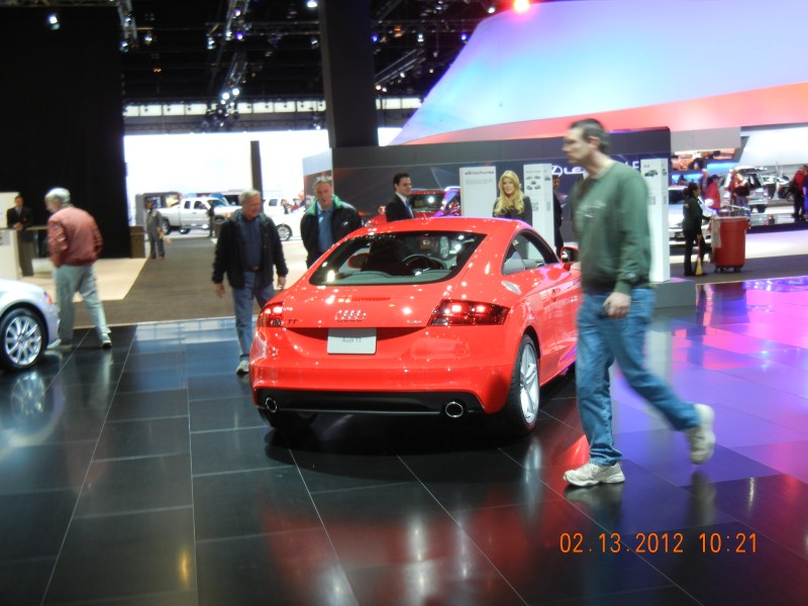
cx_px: 404
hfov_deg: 42.1
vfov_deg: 32.2
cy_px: 303
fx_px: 1050
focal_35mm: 45
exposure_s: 1/30
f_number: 3.8
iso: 200
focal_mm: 8.1
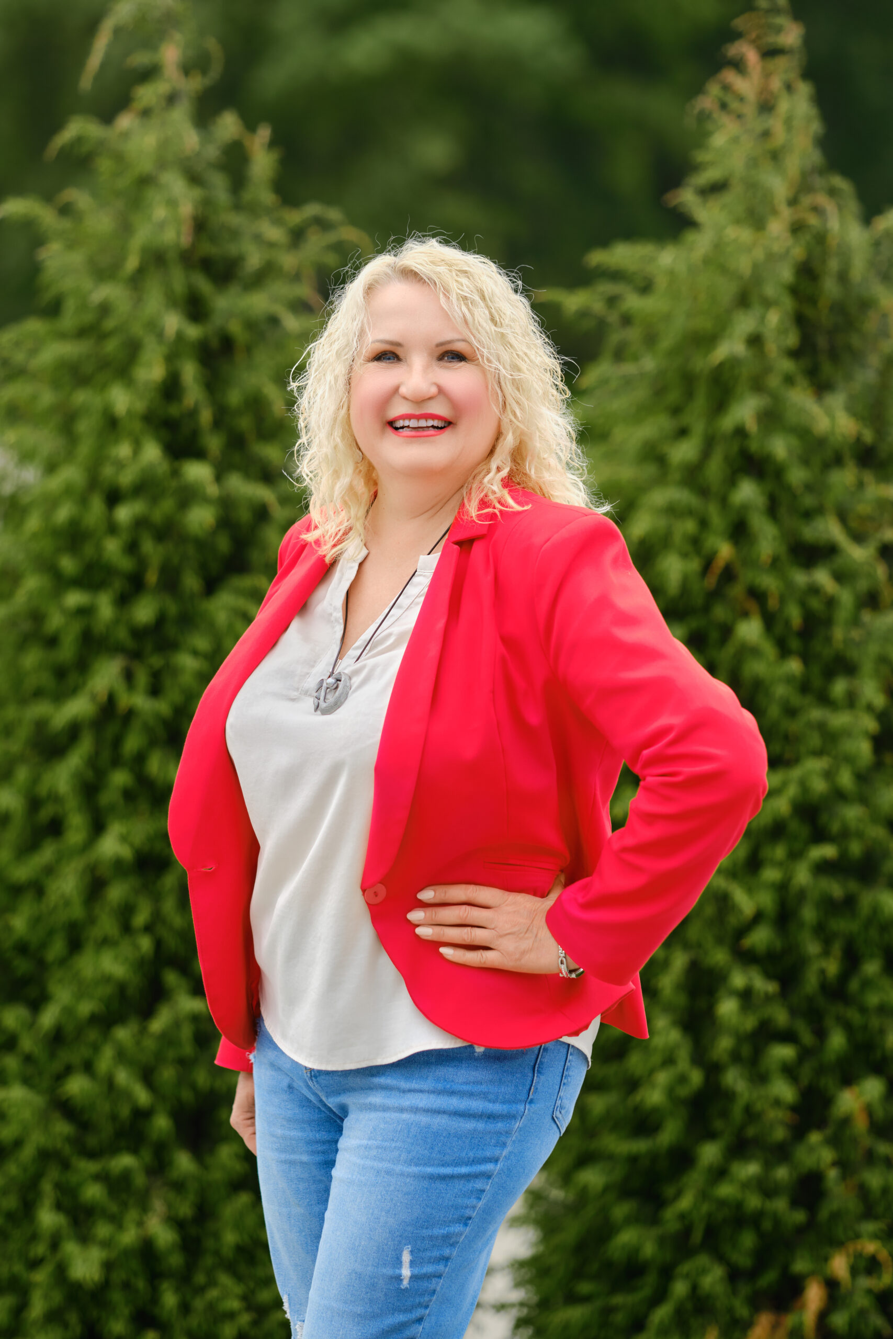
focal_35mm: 135
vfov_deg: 15.2
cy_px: 670
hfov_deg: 10.2
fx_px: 5022
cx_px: 446
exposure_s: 1/1600
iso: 160
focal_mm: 90
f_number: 2
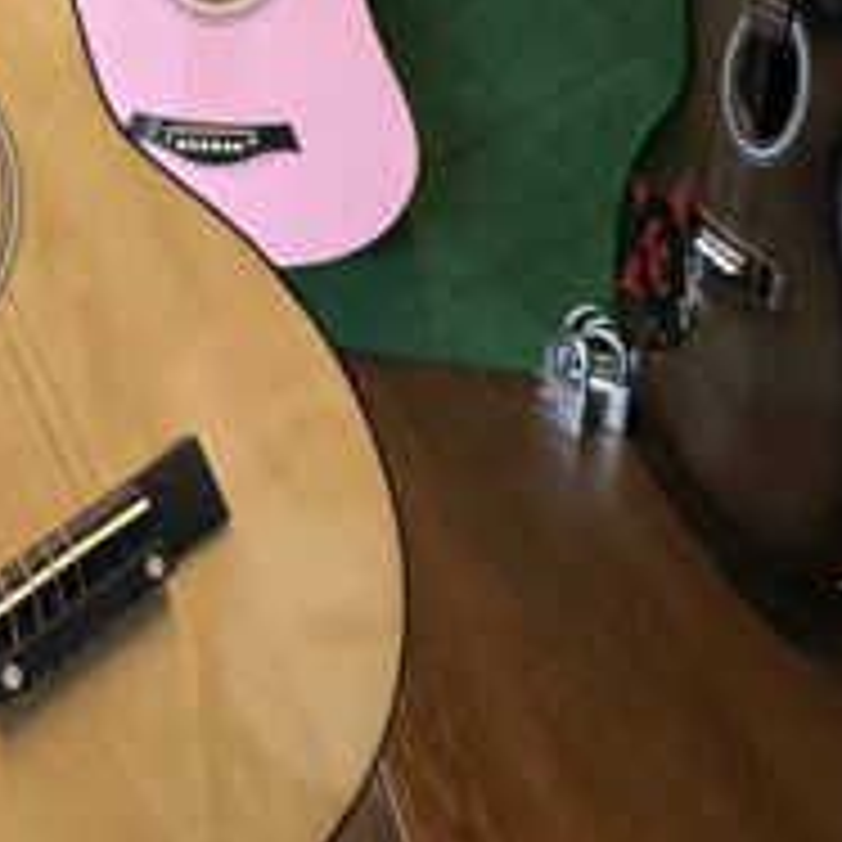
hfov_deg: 25.6
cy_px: -86
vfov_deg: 29.1
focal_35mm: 53
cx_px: -360
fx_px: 1459
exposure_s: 1/50
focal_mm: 2.22
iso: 250
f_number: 2.2
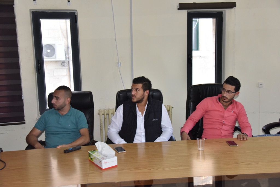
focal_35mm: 38
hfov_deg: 50.7
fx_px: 296
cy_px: 94
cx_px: 140
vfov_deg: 35.1
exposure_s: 1/200
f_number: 5.6
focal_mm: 38
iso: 1600
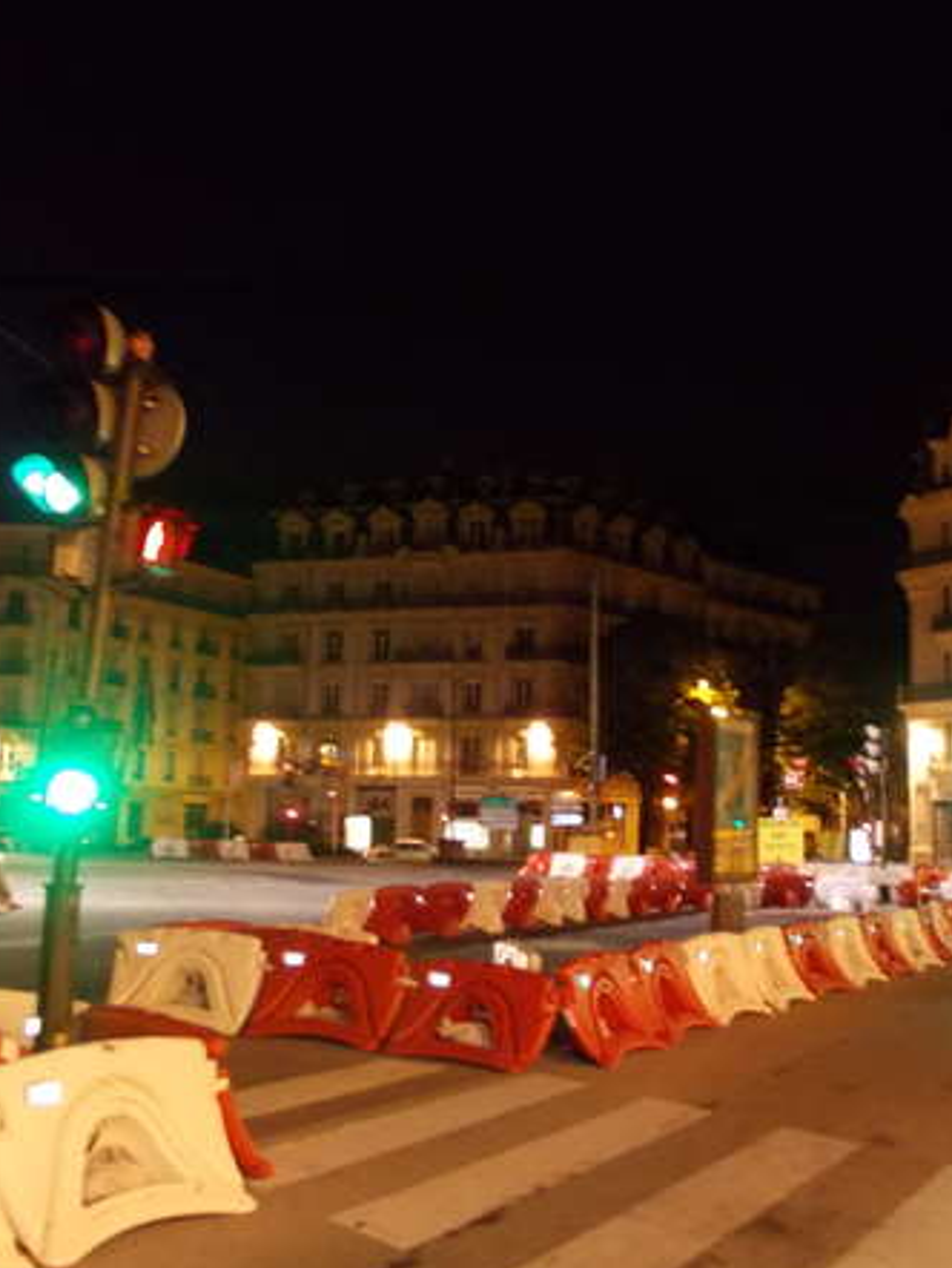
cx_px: 585
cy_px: 640
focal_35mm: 38
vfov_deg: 49.0
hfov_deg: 37.6
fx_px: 1392
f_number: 2.7
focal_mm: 4
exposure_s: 1/2
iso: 320
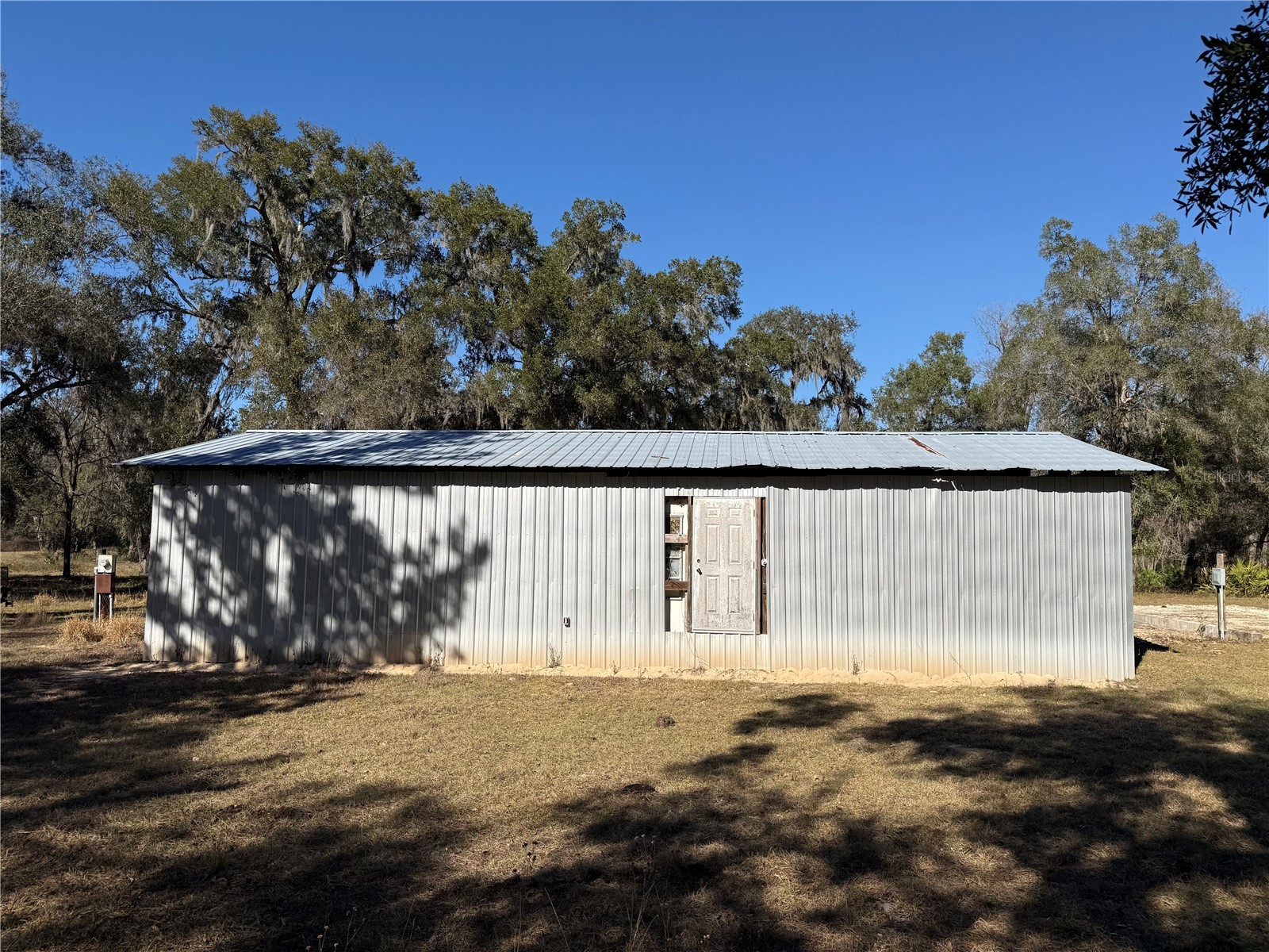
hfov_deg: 71.6
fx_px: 880
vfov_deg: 56.8
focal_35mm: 24
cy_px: 476
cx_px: 634
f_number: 1.78
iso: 80
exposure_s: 1/5714
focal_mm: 6.76
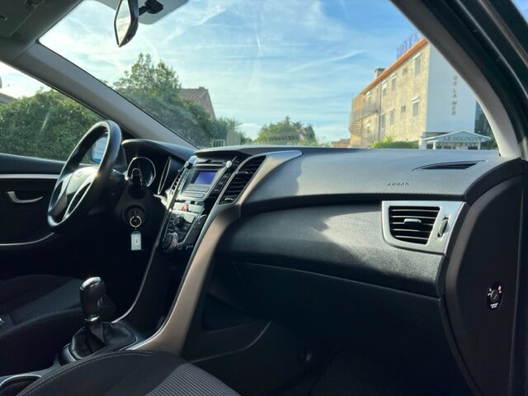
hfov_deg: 67.3
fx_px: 397
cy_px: 198
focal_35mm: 26
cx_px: 264
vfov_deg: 53.1
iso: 50
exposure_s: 1/1171
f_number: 1.5
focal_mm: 5.7
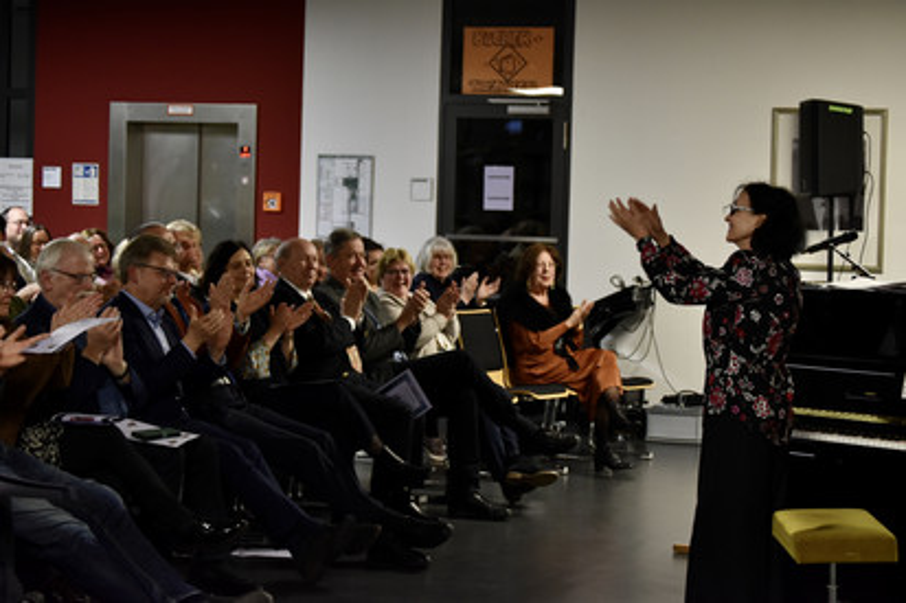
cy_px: 302
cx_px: 453
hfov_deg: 24.6
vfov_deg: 16.5
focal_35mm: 82
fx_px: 2075
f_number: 4
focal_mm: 55
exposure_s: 1/100
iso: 1250
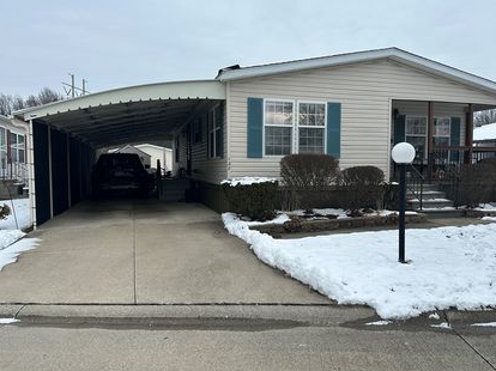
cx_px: 274
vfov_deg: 48.2
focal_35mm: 29
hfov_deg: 61.5
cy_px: 185
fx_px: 415
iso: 80
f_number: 1.78
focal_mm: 6.86
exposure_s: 1/1812
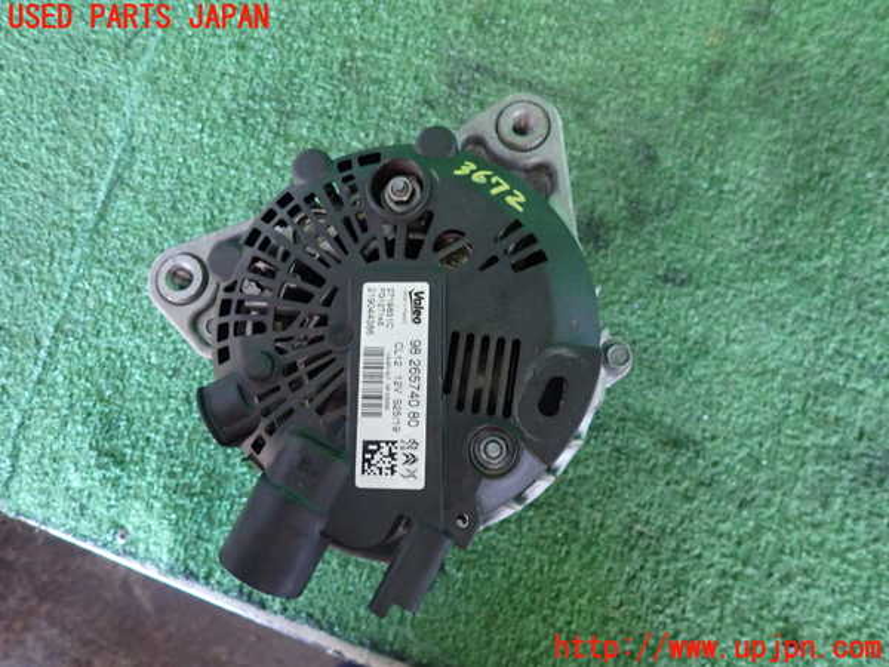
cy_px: 334
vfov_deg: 54.9
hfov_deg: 69.4
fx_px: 642
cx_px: 444
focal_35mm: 25
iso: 800
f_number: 2
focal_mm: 4.5
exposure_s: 1/30
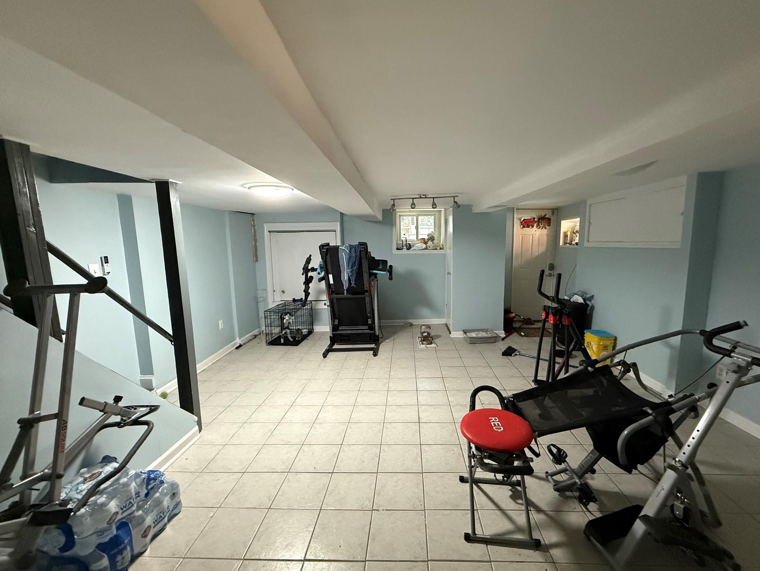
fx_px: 329
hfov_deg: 98.1
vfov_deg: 81.8
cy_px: 285
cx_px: 402
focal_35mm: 15
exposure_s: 1/60
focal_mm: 2.22
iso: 800
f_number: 2.2
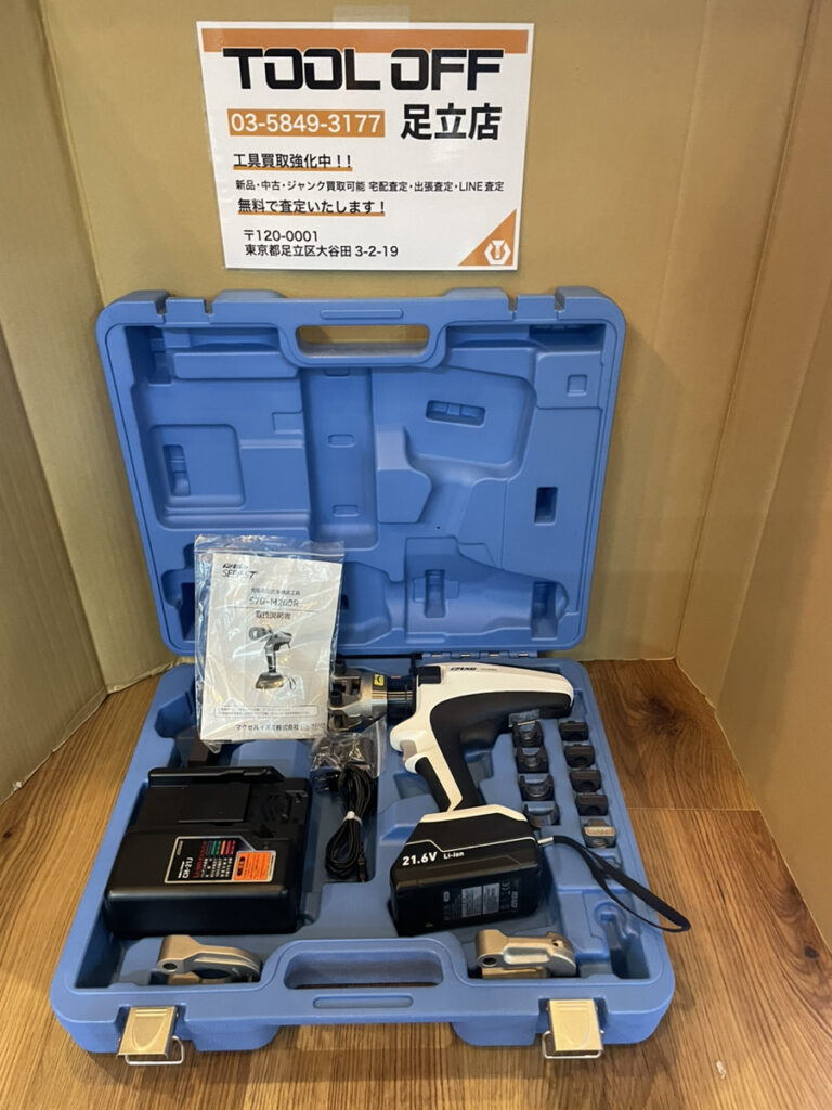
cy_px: 555
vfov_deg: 67.3
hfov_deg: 53.1
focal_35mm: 26
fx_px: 833
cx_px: 416
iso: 400
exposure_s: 1/50
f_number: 1.6
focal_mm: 4.2
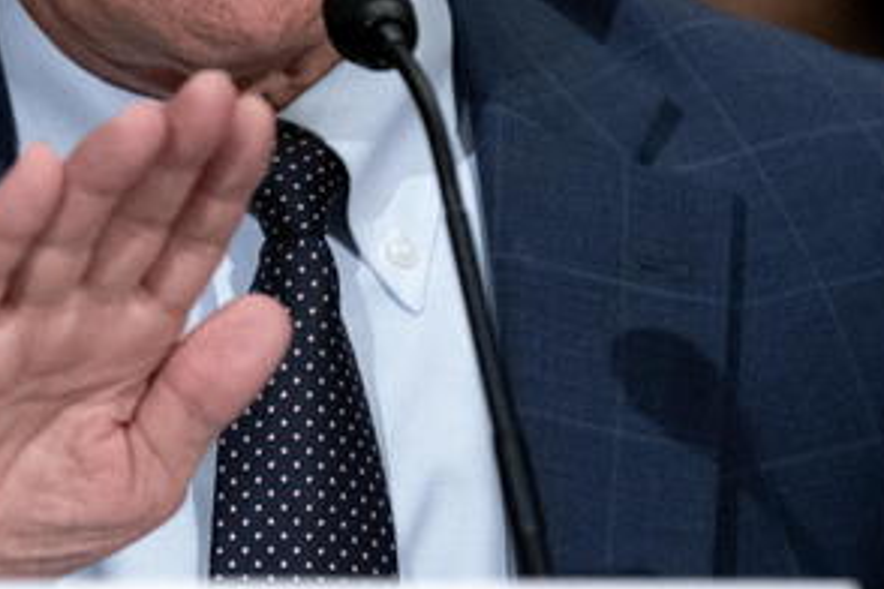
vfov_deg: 1.9
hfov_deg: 2.9
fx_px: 17556
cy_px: -71
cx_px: 201
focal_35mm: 715
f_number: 2.8
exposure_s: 1/500
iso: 3200
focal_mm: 200
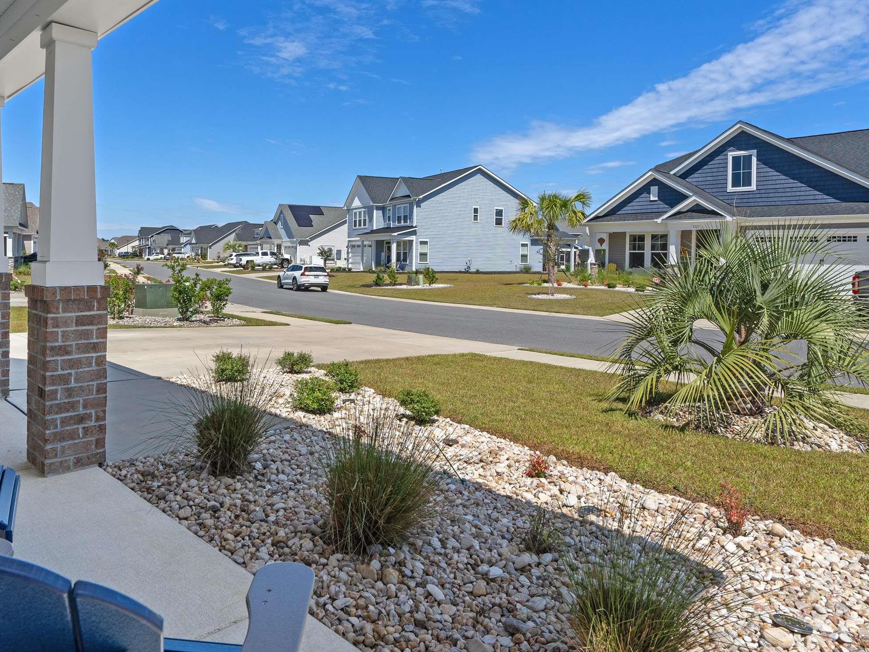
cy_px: 262
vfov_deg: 56.4
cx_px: 334
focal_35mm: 24
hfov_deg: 70.6
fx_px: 603
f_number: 8
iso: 200
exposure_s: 1/60
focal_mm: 16
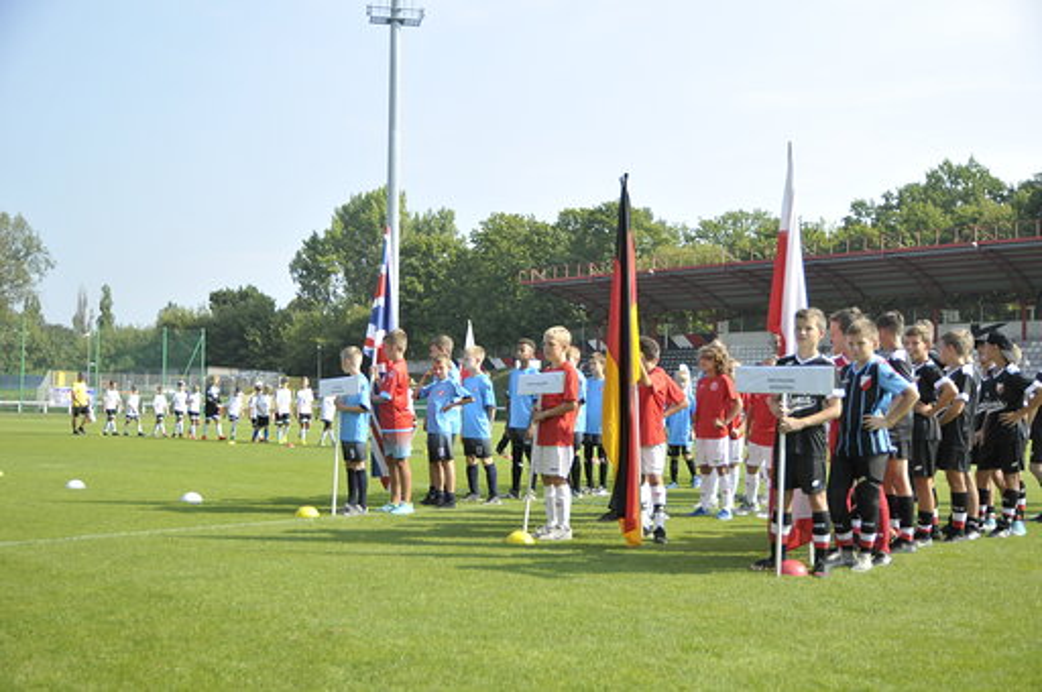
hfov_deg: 53.2
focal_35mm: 36
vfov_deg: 36.8
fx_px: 1041
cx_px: 521
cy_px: 346
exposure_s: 1/8000
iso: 1000
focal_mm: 24
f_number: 2.8
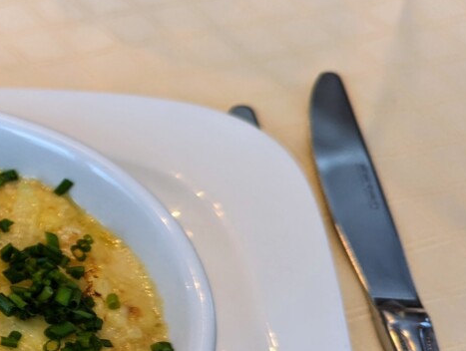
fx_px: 931
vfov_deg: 21.1
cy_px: 283
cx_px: -191
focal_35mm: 69
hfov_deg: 23.6
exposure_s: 1/23.8
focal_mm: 6.81
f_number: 1.85
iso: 56
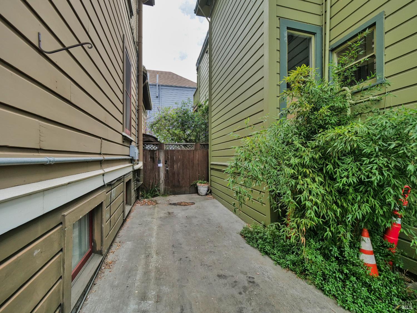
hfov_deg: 102.1
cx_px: 208
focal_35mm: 14
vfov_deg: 85.7
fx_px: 169
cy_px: 156
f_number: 4.5
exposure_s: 1/640
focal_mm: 7
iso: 320
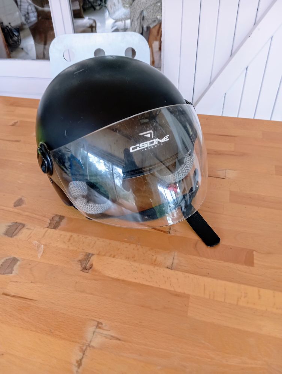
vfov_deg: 63.4
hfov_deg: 49.9
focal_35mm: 28
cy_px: 187
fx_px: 303
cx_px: 141
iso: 273
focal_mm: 4.22
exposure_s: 1/33.3
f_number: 1.8
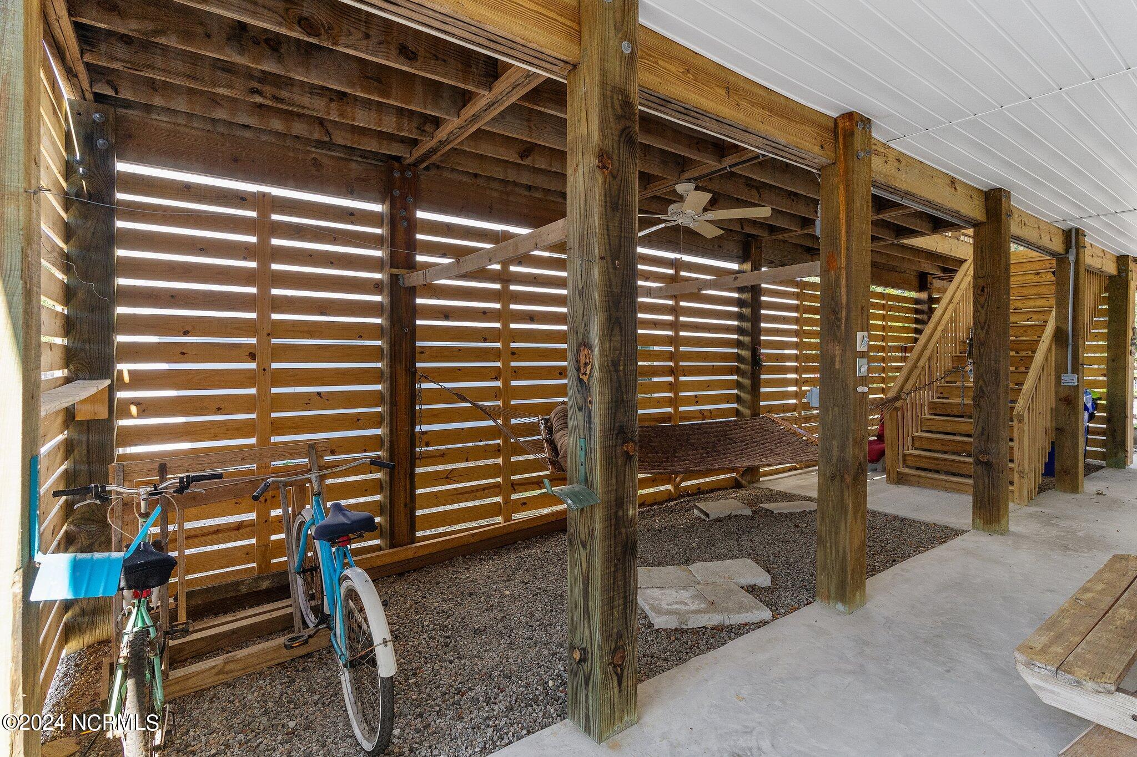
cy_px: 378
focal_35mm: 17
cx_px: 568
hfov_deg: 93.3
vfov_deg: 70.4
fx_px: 537
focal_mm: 17
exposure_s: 1/400
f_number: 5.6
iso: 1000
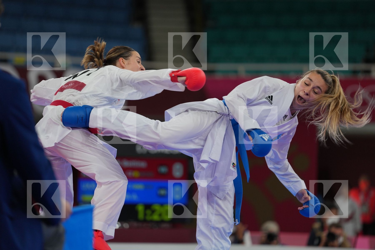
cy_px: 125
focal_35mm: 200
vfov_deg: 6.9
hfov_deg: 10.3
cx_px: 188
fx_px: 2083
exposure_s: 1/1000
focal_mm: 200
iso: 500
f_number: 2.8
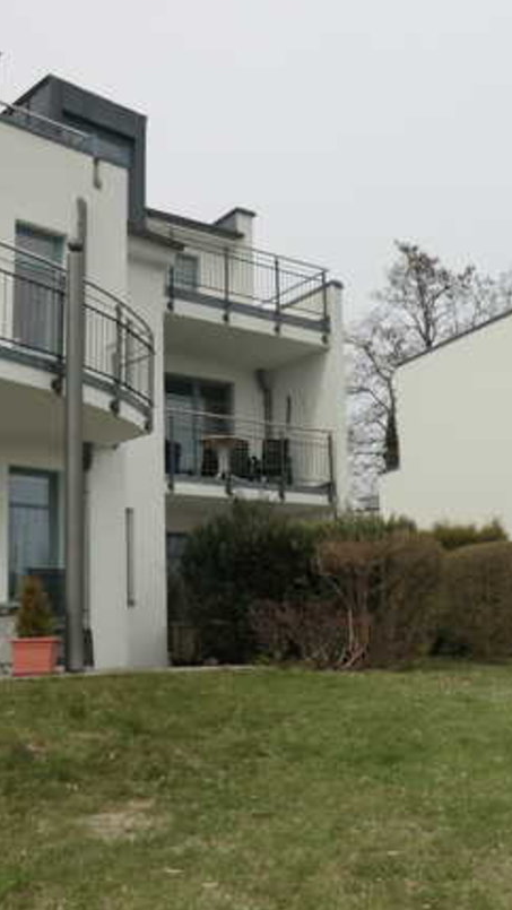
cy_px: 474
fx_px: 941
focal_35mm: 39
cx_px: 405
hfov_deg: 29.8
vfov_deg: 51.6
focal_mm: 4.3
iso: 80
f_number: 7.5
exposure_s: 1/200
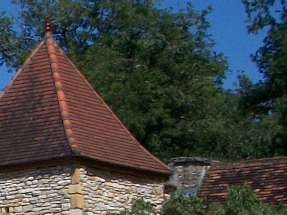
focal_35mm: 203
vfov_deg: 7.2
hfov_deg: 9.3
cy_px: 312
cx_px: -228
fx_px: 1683
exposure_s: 1/640
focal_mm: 6.3
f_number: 5.6
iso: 80
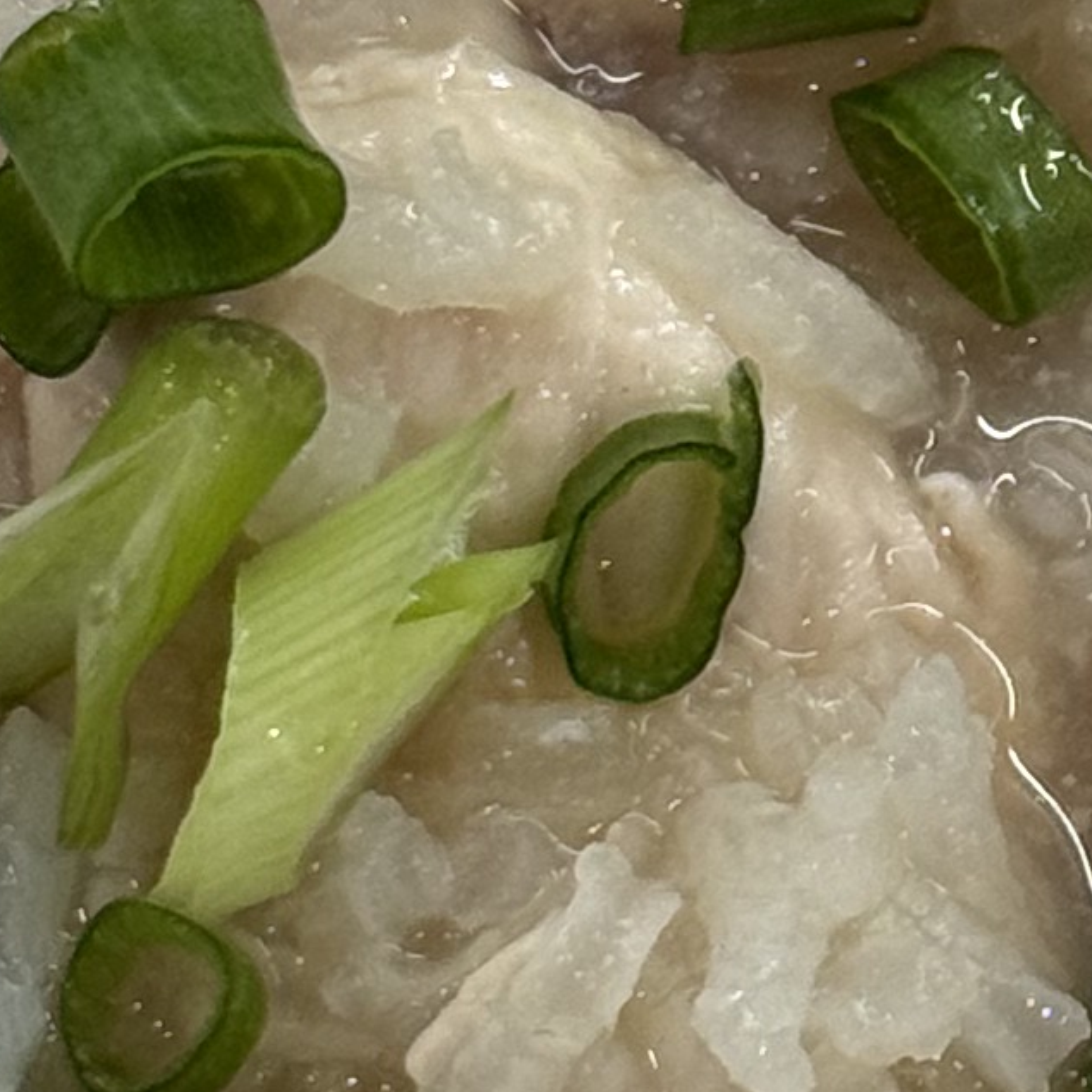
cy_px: -332
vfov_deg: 6.4
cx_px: 1517
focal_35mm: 270
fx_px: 9636
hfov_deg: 6.4
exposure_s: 1/120
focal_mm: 6.76
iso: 80
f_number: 1.78
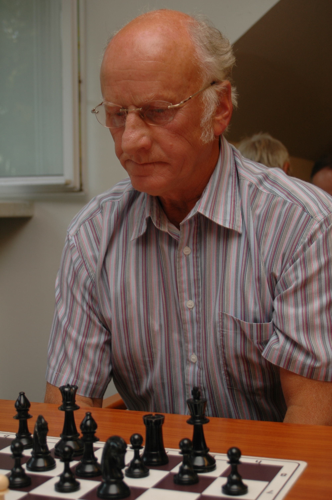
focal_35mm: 60
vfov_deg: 33.4
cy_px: 250
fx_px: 831
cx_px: 166
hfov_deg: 22.6
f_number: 5.3
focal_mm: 40
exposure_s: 1/60
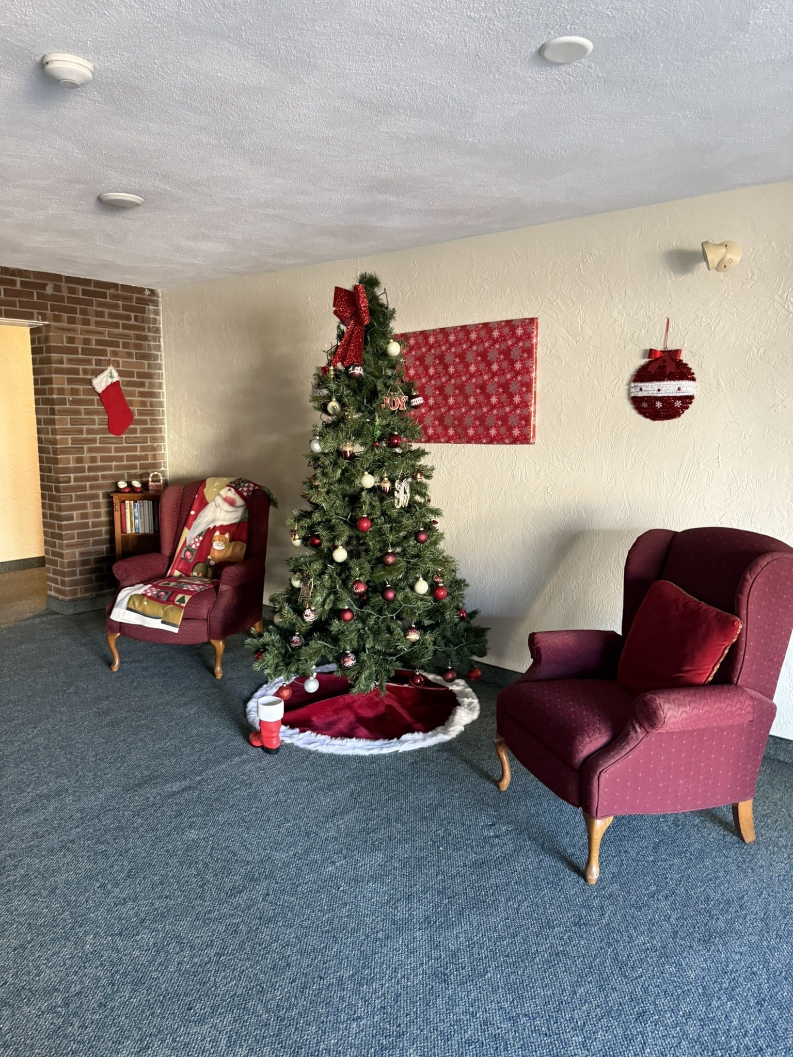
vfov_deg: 71.6
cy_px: 528
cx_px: 396
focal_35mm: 24
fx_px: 733
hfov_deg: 56.8
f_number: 1.78
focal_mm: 6.76
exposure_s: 1/60
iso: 640
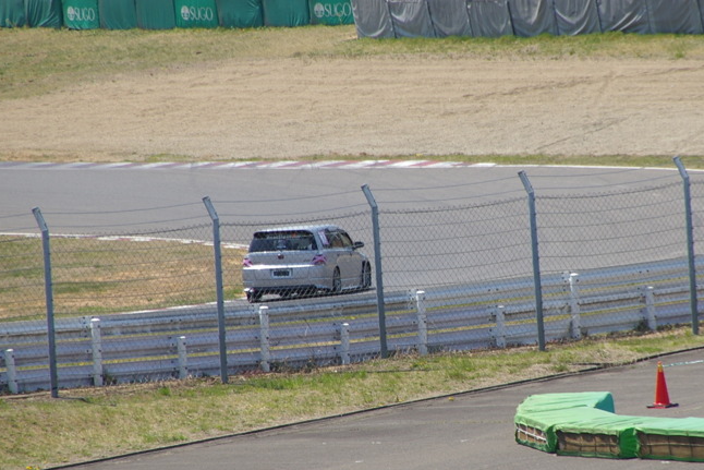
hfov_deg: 3.5
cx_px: 445
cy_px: 250
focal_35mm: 594
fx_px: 11618
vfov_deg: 2.3
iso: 200
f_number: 8
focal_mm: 250
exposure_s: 1/500
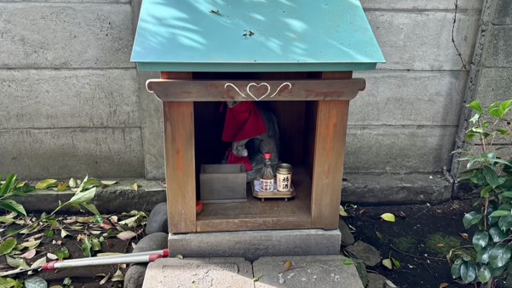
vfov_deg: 35.6
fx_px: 448
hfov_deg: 59.5
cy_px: 157
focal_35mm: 33
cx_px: 251
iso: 100
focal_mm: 5.96
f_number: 1.6
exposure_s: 1/121
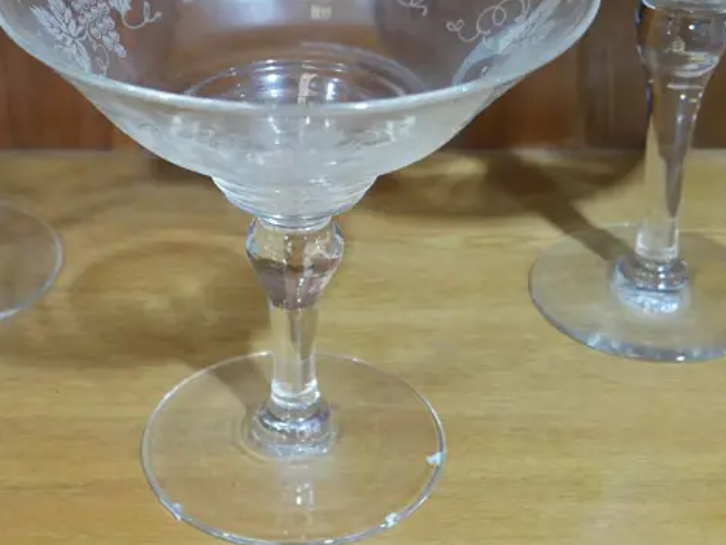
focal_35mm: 83
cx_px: 296
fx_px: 1741
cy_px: 80
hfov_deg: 23.5
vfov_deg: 17.6
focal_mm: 19
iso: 800
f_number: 4.1
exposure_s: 1/60
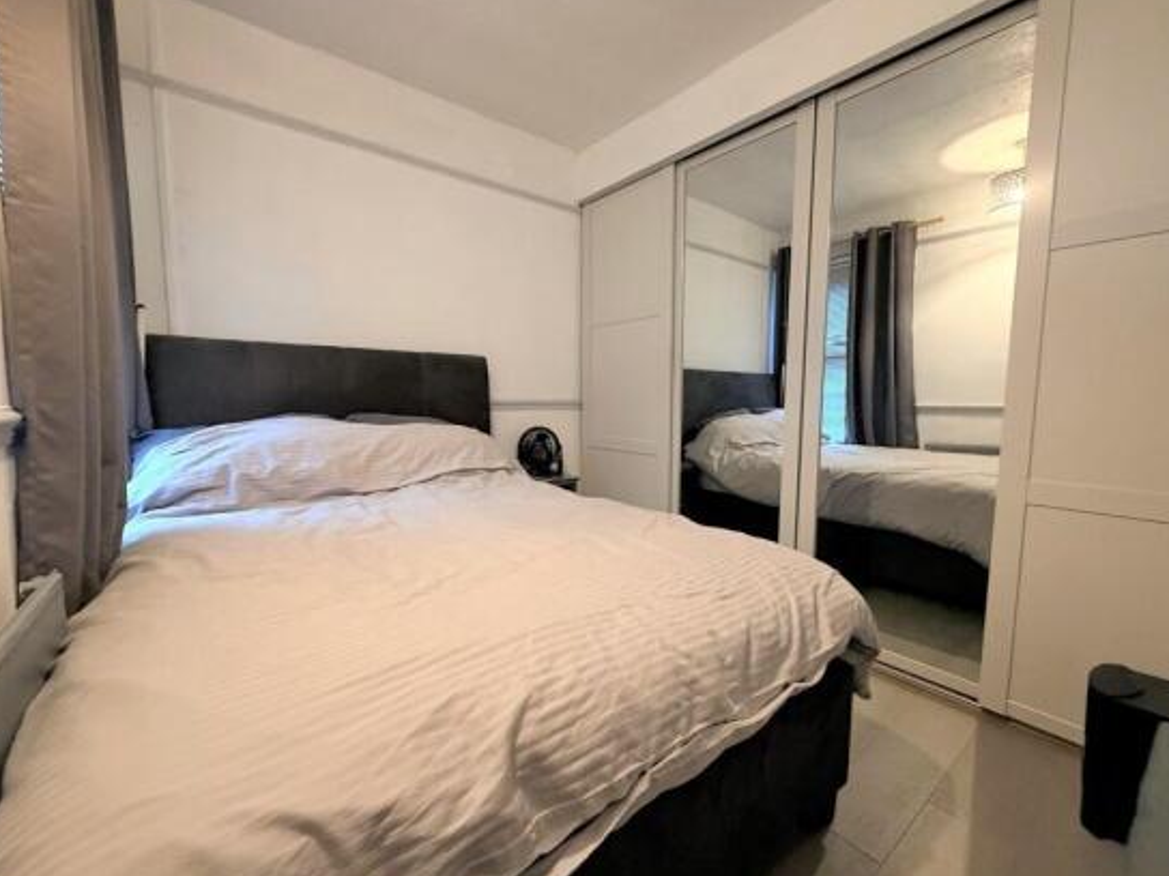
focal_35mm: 15
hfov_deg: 98.1
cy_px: 443
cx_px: 611
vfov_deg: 81.7
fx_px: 507
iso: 500
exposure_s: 1/50
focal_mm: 2.22
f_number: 2.2
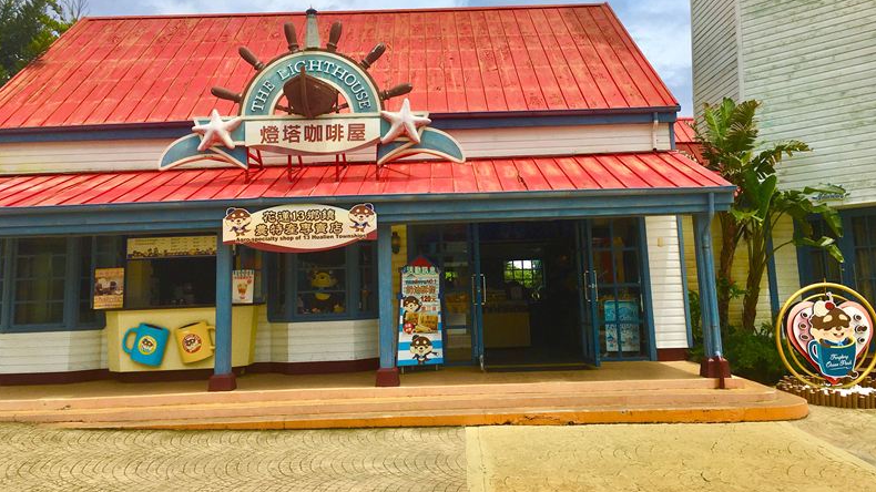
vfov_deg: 36.4
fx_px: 743
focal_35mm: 32
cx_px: 436
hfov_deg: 61.0
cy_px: 180
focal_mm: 4.15
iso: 25
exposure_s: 1/3497
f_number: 2.2
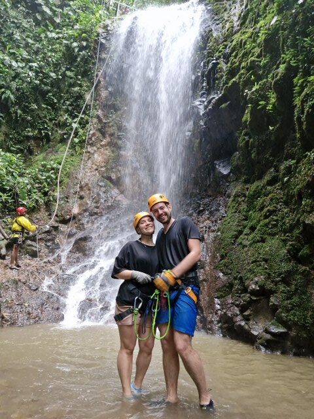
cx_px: 157
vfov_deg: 73.9
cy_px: 210
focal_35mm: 23
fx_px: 278
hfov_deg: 58.9
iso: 640
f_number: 1.8
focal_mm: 5.54
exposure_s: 1/40
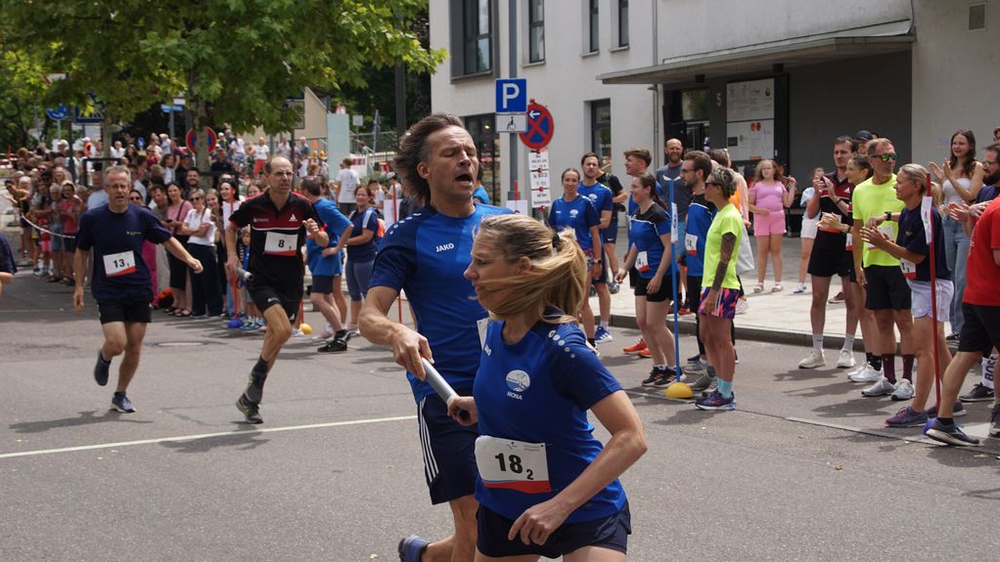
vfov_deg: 19.1
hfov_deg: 33.3
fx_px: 1671
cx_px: 500
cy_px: 281
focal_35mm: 63
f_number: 6.3
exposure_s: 1/320
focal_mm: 40
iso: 100
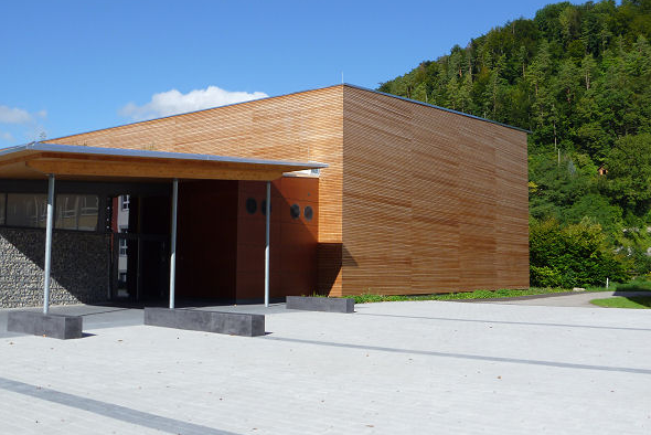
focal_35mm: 37
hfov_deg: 51.9
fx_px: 669
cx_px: 330
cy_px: 216
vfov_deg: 36.0
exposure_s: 1/250
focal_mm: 6.3
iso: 80
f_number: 5.6
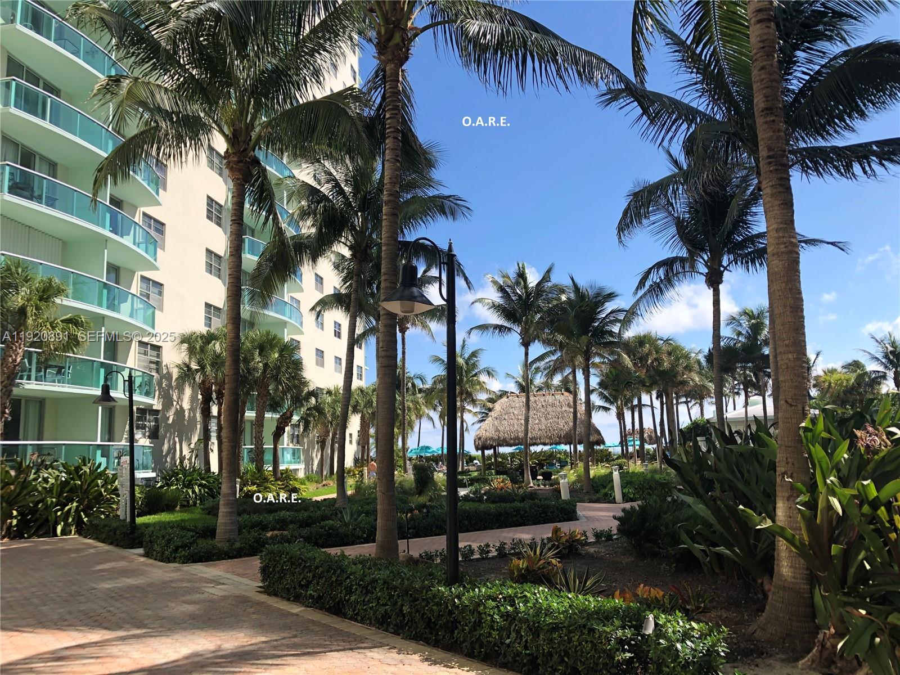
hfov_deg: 63.4
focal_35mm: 28
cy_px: 338
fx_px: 728
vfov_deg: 49.7
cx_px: 450
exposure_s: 1/1675
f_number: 1.8
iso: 20
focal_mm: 3.99
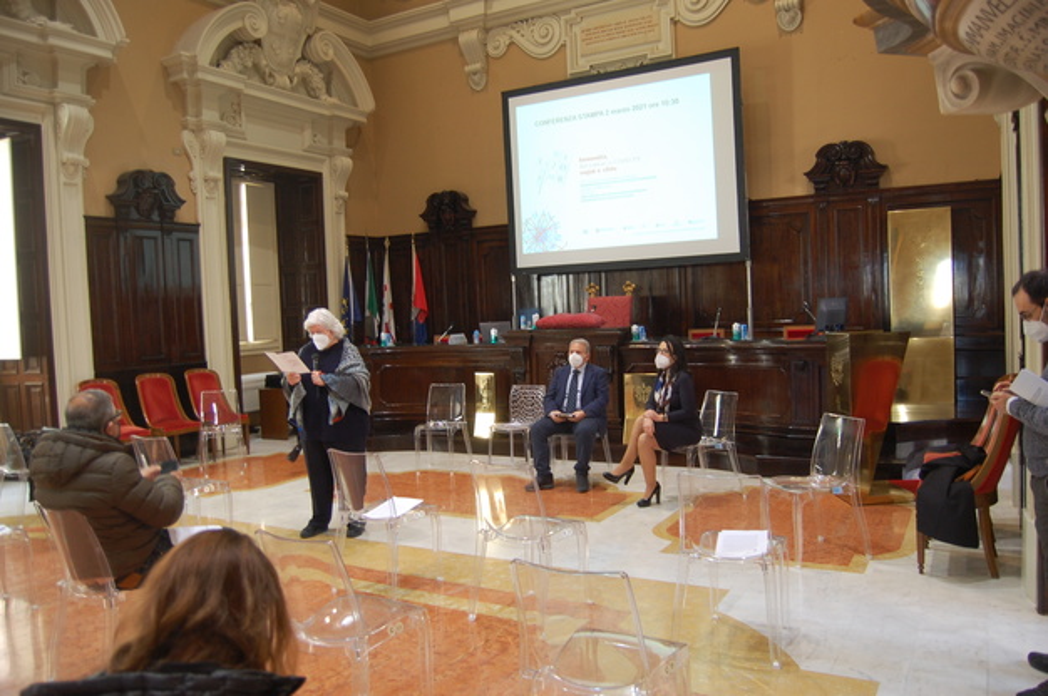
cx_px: 524
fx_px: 785
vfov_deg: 47.8
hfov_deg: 67.4
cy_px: 348
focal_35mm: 27
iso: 450
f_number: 3.5
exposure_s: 1/30
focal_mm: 18
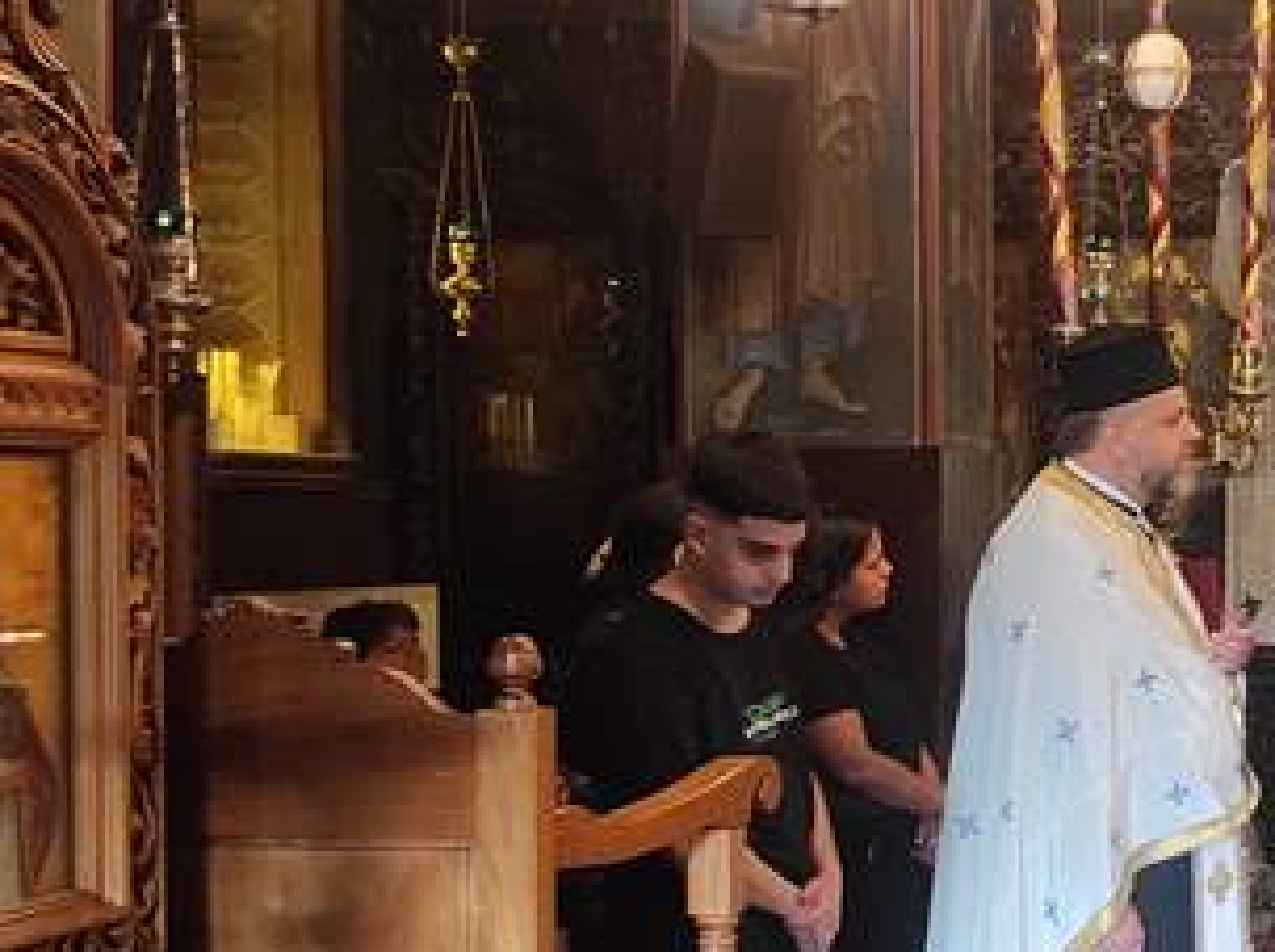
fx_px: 2574
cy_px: 562
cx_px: 1548
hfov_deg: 25.0
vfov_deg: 20.9
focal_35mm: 70
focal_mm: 5.43
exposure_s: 1/33
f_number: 1.89
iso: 506
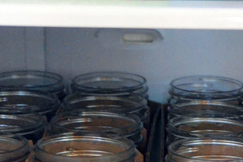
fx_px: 986
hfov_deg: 14.0
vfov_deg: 9.4
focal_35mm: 146
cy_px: 127
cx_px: 187
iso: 6400
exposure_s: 1/15
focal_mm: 32
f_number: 5.6
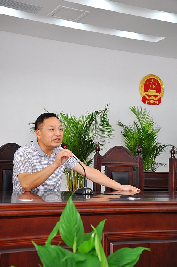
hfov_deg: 23.7
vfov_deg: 35.1
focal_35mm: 57
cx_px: 88
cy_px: 134
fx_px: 421
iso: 200
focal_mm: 38
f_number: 4.5
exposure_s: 1/10
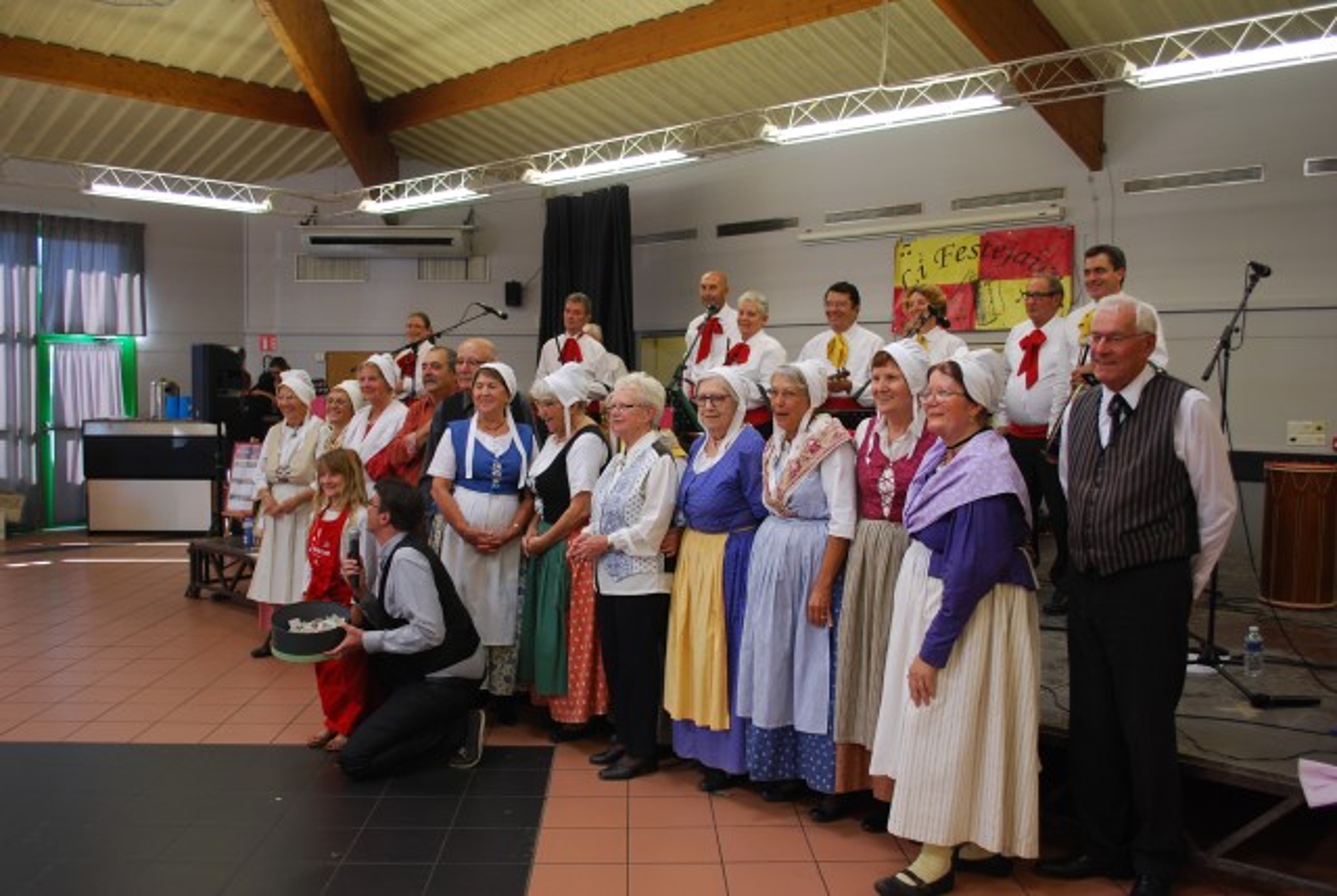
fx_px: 1116
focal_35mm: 30
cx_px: 668
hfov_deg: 61.8
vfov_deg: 43.8
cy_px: 448
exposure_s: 1/40
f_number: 3.8
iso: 200
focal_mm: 20
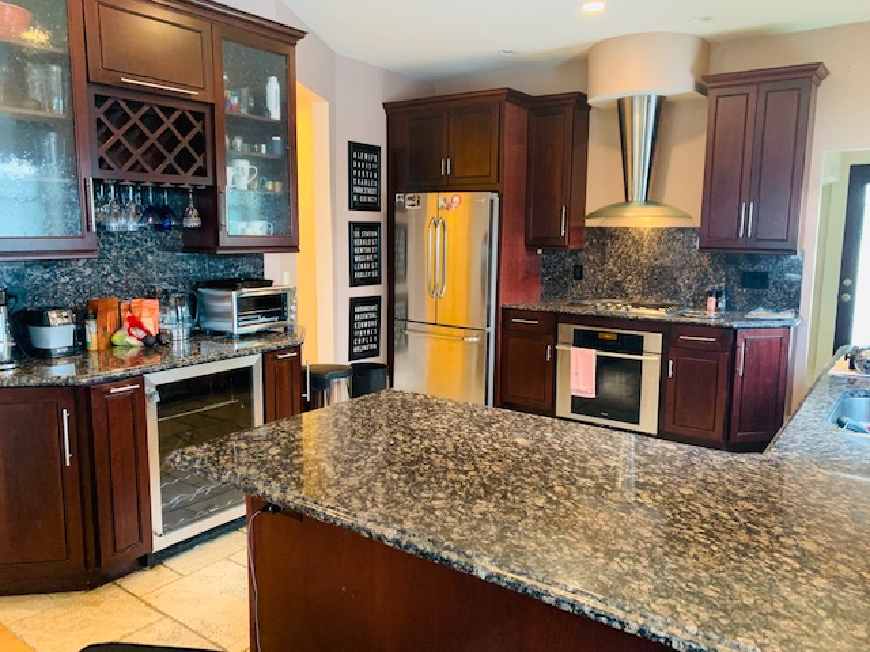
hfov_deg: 67.3
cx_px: 435
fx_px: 653
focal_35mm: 26
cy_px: 326
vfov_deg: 53.1
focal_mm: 4.25
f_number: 1.8
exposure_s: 1/40
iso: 400
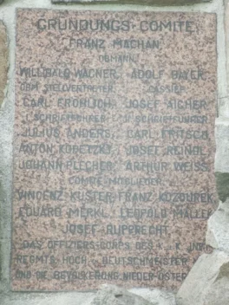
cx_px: 114
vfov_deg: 6.5
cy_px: 152
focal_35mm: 306
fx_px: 2699
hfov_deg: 4.9
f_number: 5.5
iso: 400
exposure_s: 1/125
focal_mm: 55.1
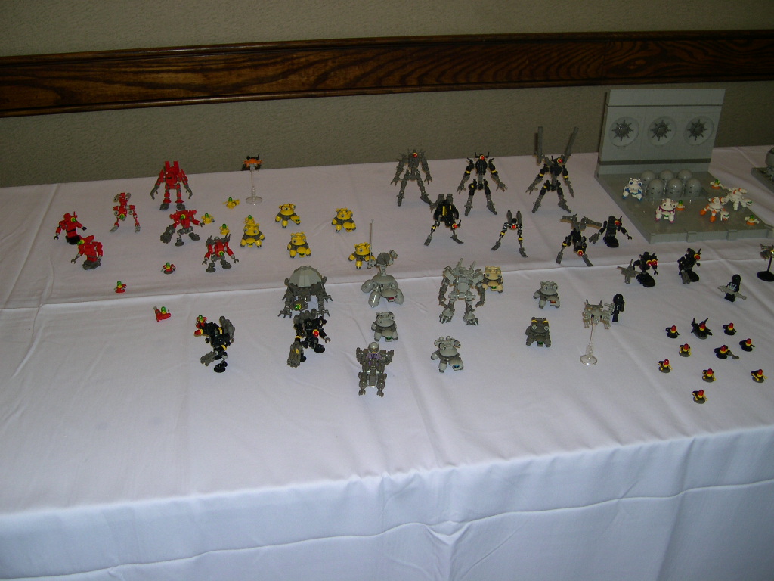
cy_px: 290
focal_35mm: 38
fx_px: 850
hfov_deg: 49.0
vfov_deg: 37.7
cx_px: 387
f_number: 2.8
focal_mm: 8
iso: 100
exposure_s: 1/60
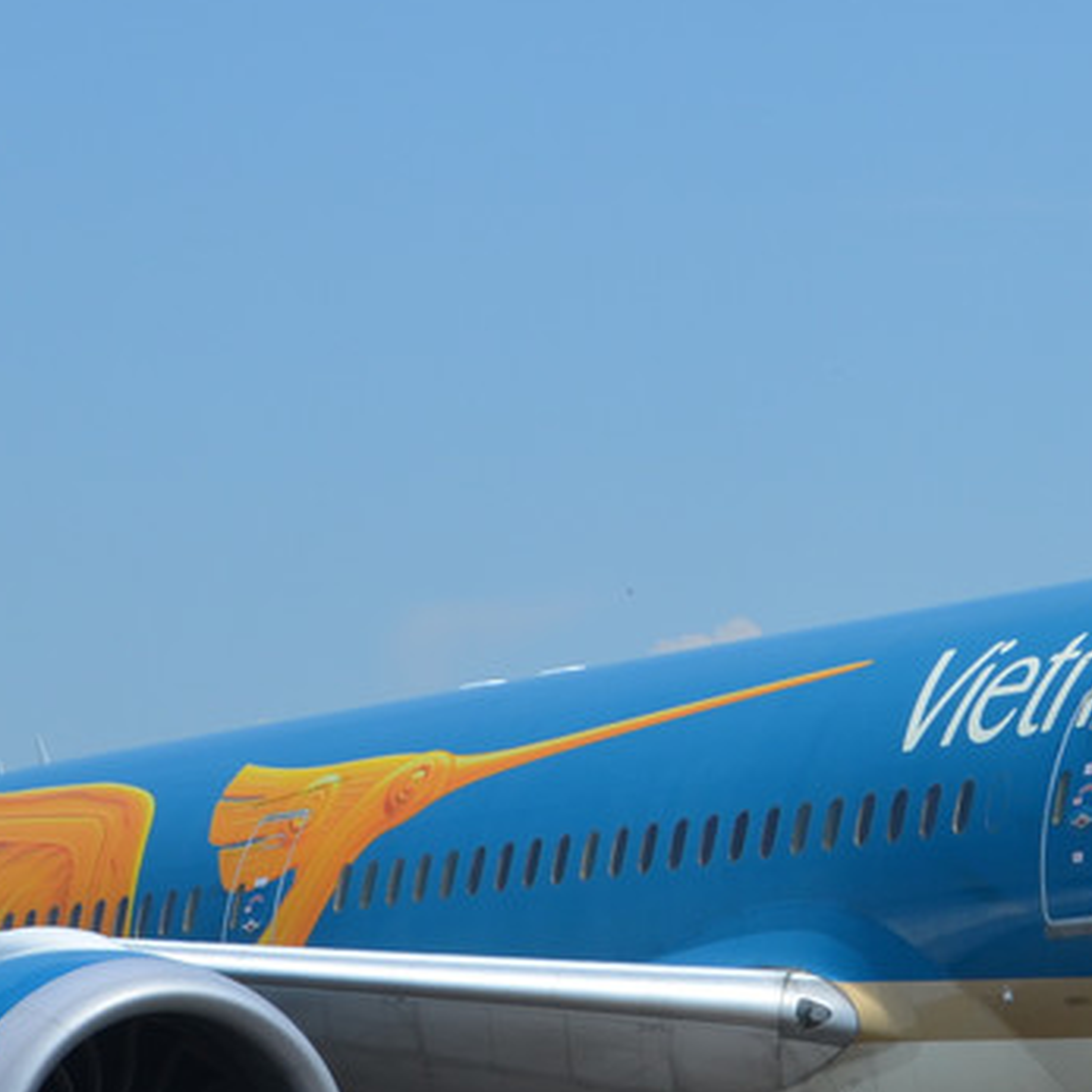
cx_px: 1051
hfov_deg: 6.8
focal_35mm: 257
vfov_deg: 6.8
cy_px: 557
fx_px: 9172
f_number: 10
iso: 160
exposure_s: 1/400
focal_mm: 58
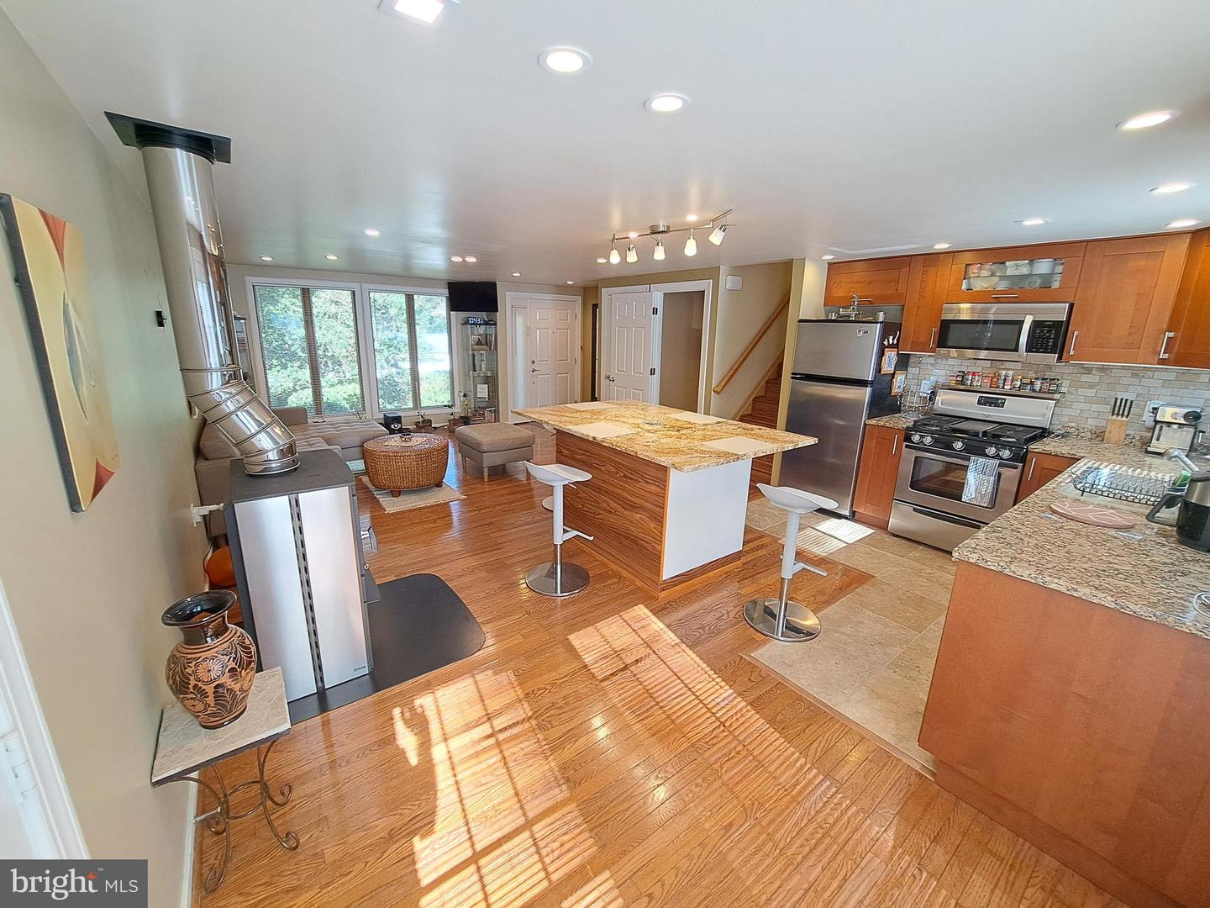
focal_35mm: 13
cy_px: 454
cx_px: 605
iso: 64
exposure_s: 1/40
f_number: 2.2
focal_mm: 1.74
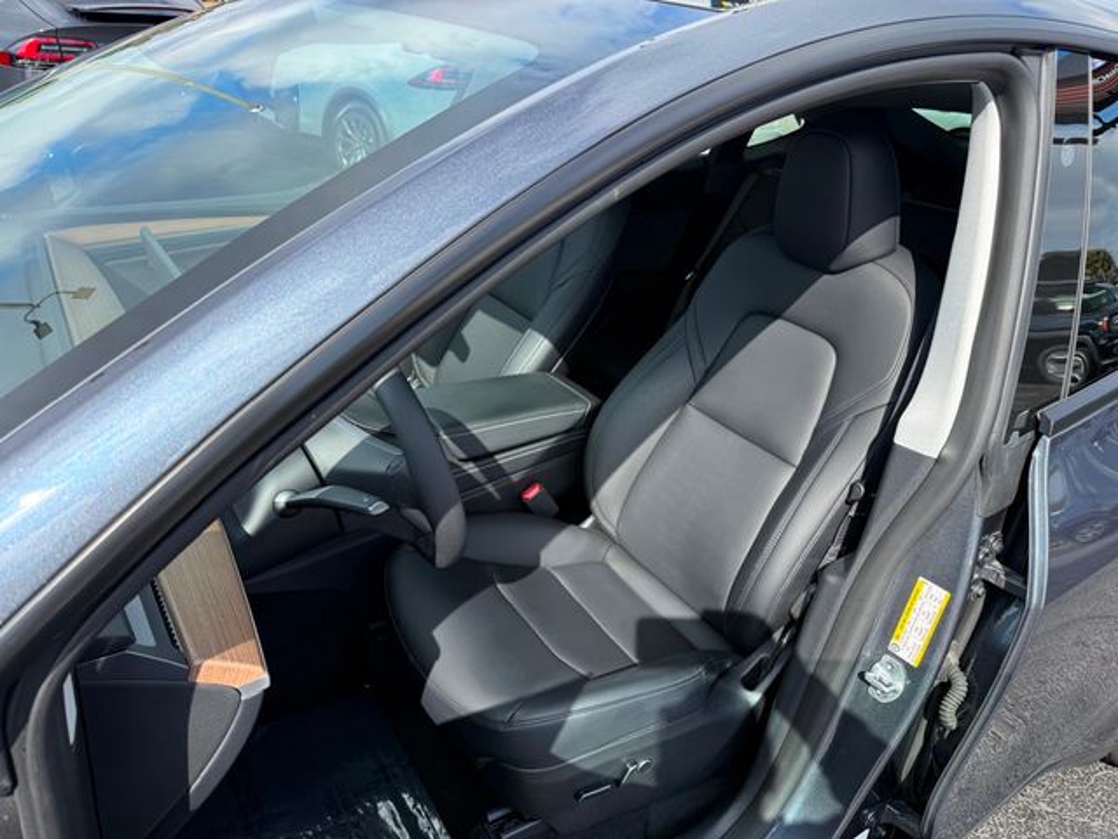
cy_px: 420
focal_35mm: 24
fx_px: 775
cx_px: 559
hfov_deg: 71.6
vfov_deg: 56.8
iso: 100
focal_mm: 6.76
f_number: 1.78
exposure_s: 1/1949
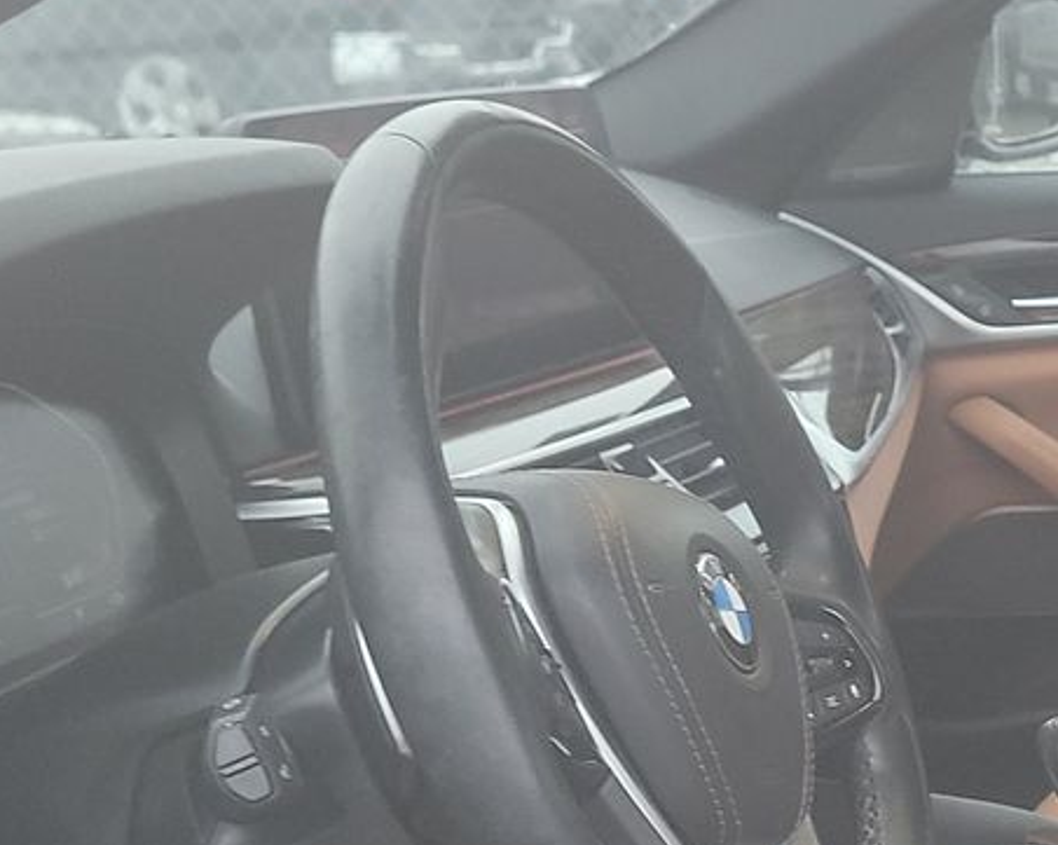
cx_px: 1210
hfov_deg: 21.6
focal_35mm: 83
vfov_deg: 17.8
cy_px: 936
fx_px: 2597
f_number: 1.8
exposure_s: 1/59
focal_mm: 6.7
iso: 406
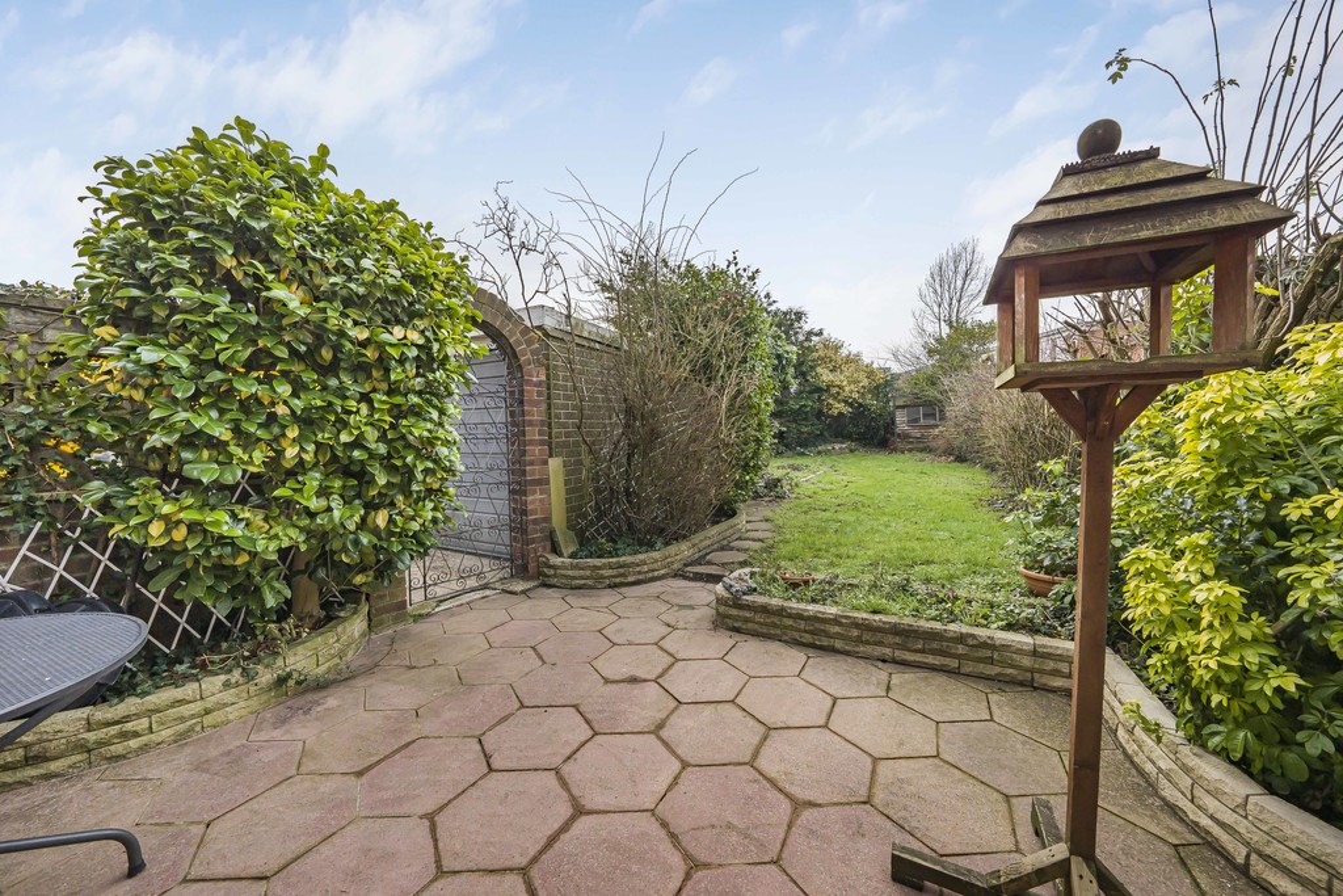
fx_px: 448
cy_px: 448
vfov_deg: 90.0
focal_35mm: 12
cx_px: 672
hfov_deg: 112.6
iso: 320
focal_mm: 12
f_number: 9
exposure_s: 1/200
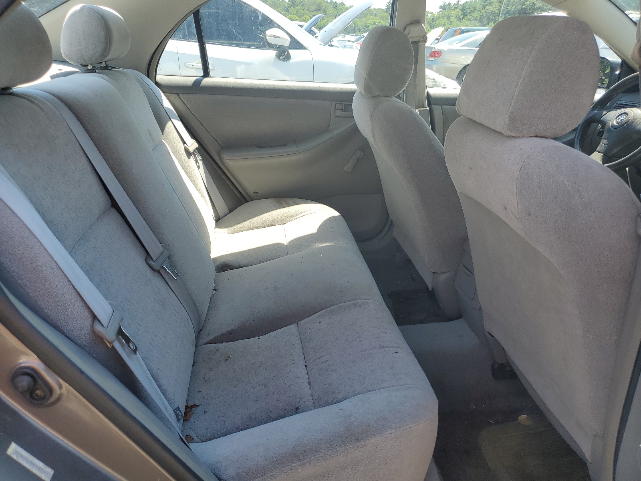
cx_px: 320
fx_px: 481
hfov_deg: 67.3
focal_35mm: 26
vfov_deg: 53.1
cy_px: 240
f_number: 1.5
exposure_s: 1/667
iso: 50
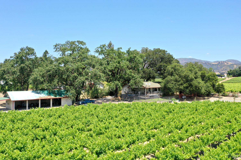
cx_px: 120
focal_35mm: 28
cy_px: 80
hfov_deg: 65.5
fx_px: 187
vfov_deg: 46.4
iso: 100
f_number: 5.6
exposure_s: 1/320
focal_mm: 10.26
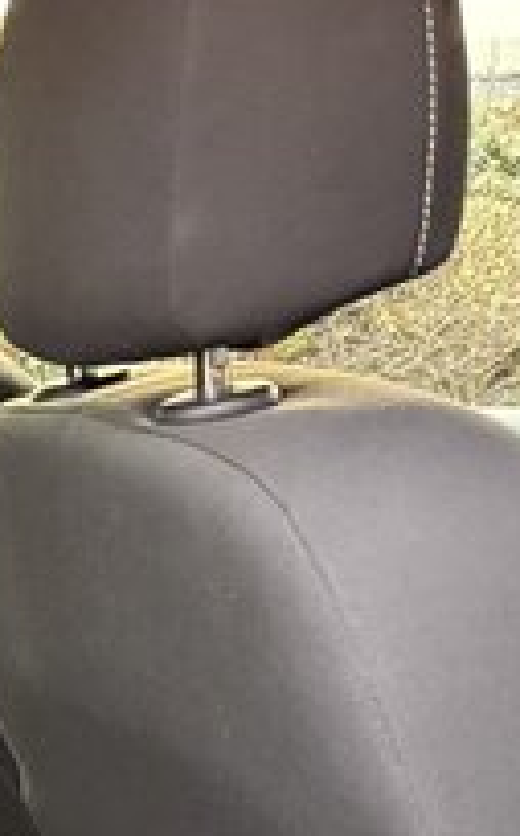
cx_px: -704
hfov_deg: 11.1
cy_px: 1115
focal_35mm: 100
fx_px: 2274
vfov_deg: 19.1
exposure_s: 1/51
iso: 800
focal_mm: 6.76
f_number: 1.78
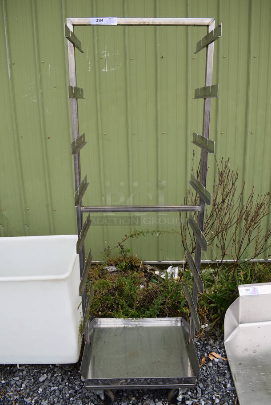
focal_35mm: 27
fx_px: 304
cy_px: 202
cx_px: 136
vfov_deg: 67.3
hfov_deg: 48.0
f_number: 6.3
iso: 200
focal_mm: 18
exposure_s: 1/200
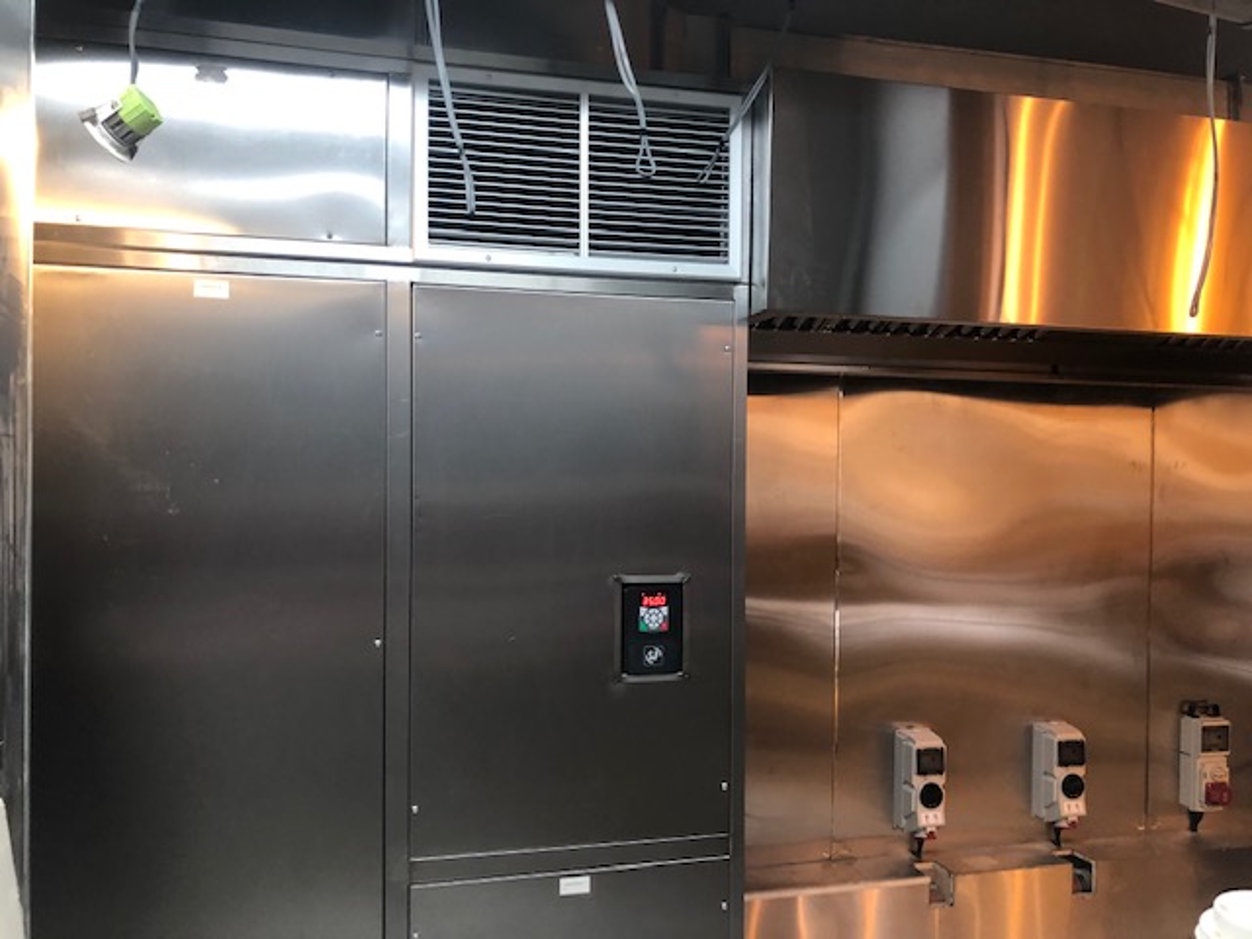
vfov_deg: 49.7
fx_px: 1013
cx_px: 626
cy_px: 470
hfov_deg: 63.4
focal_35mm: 28
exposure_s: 1/17
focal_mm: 3.99
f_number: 1.8
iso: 50
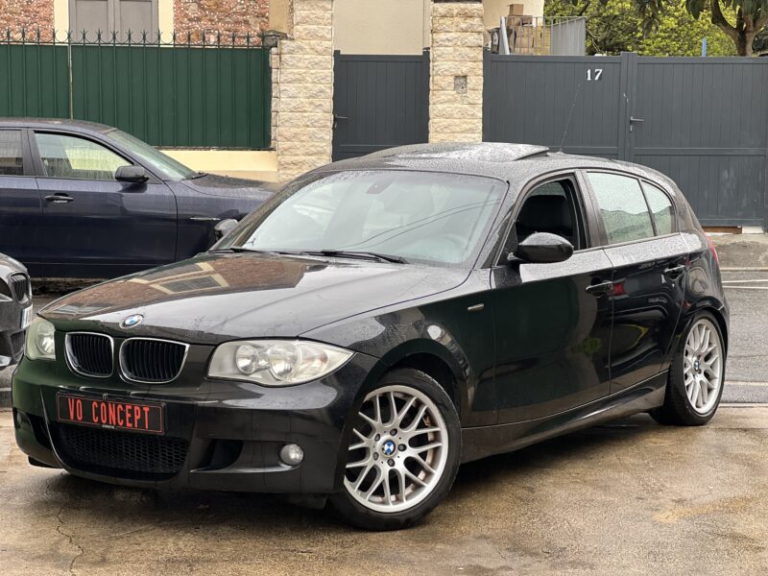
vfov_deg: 19.1
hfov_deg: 25.3
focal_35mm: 77
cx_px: 384
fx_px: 1708
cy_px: 288
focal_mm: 9
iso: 64
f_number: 2.8
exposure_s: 1/121
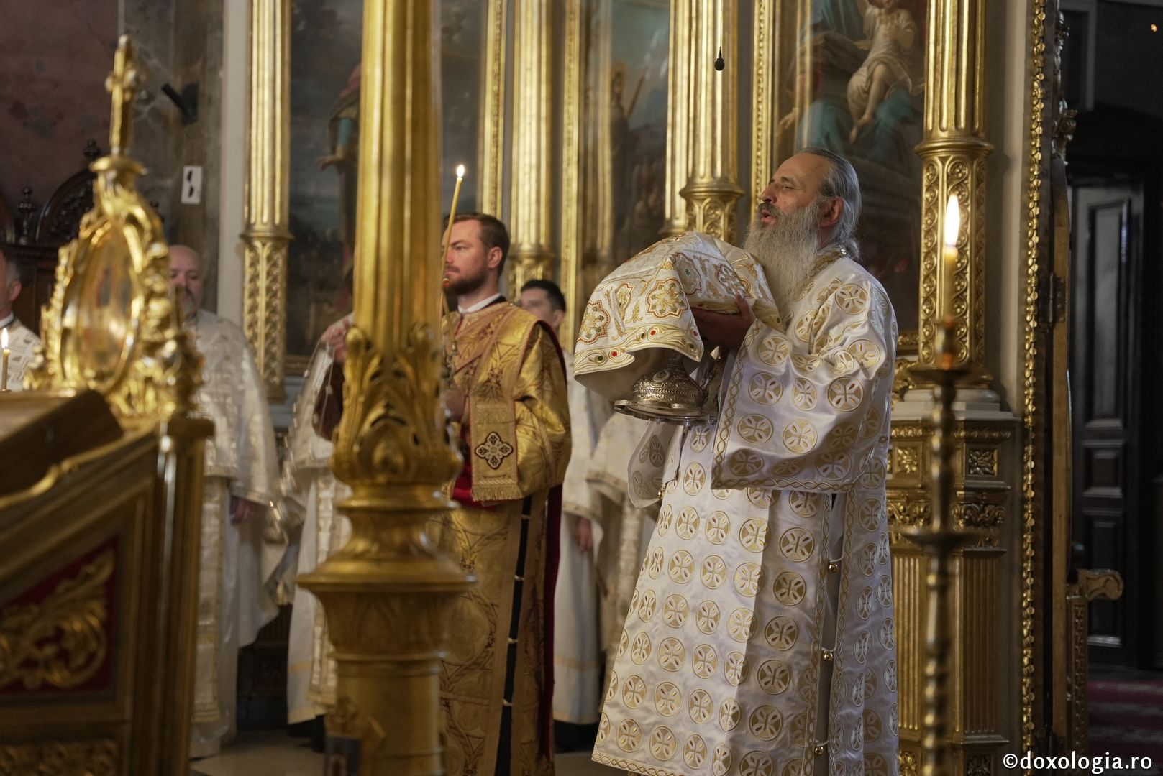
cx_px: 582
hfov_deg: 28.8
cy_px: 388
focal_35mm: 70
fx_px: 2263
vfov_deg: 19.5
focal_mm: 70
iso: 4000
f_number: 2.8
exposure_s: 1/100
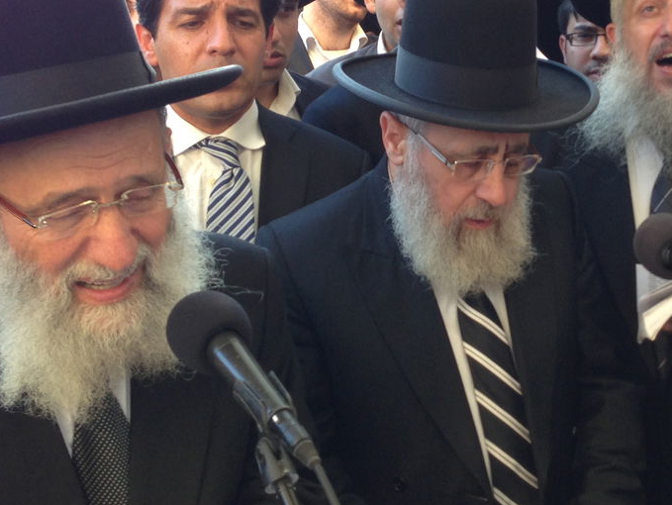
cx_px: 509
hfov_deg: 28.1
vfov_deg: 21.5
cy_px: 156
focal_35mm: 68
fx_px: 1321
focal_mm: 4.13
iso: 64
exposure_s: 1/60
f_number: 2.4
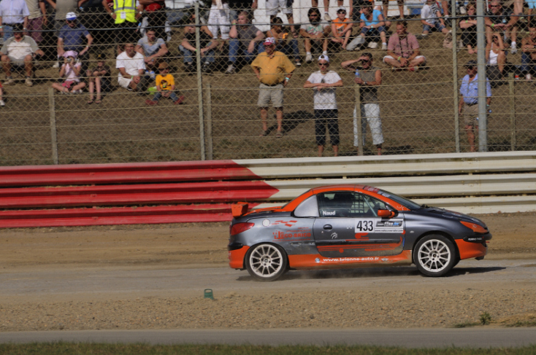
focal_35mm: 613
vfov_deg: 2.2
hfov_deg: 3.4
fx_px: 9113
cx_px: 352
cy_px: 199
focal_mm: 300
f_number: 6.3
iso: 200
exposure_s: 1/1000
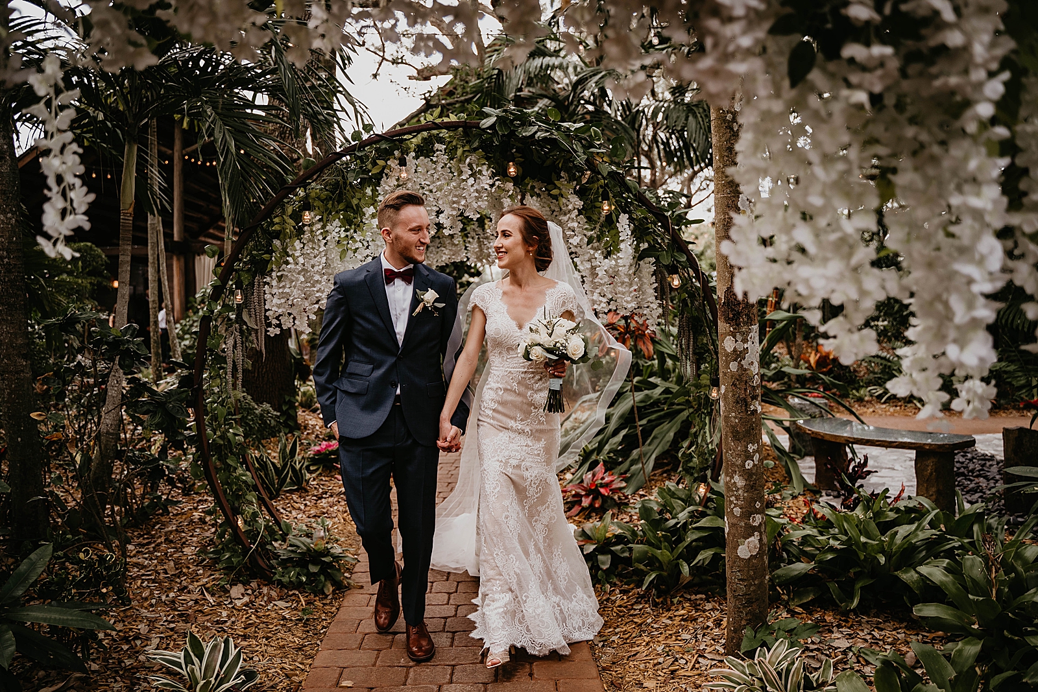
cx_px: 519
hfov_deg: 65.5
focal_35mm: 28
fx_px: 807
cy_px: 346
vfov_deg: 46.4
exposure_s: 1/320
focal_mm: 28
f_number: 2.8
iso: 400
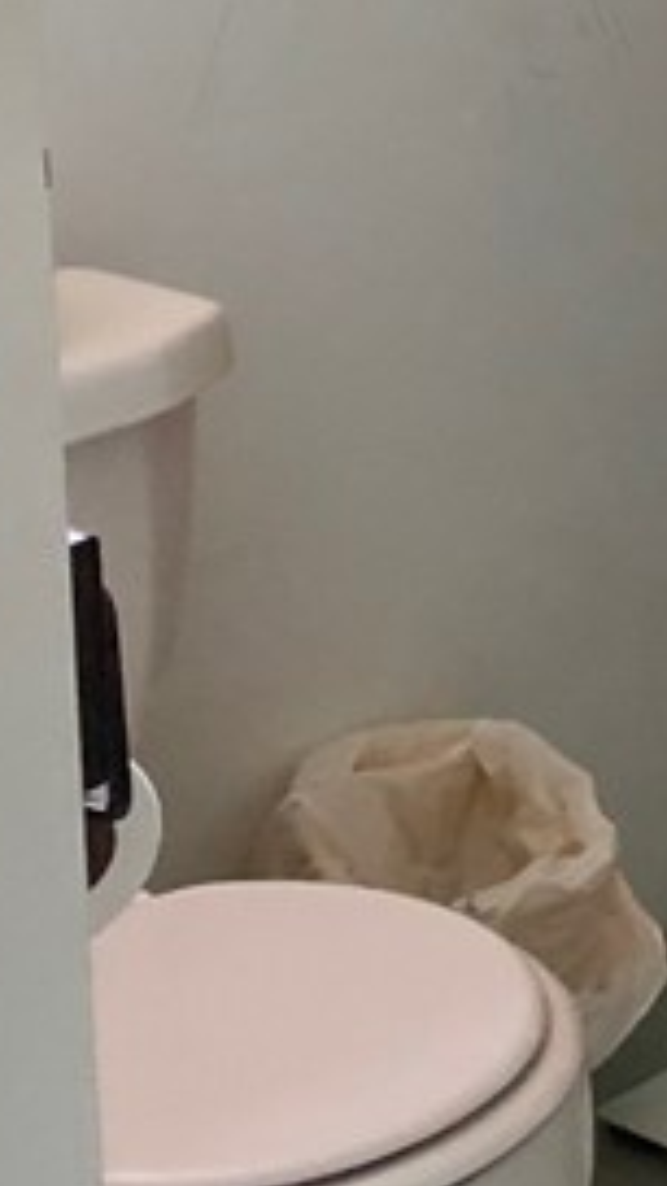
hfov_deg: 8.9
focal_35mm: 115
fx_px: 3616
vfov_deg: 17.4
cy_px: -375
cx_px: 1888
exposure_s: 1/13
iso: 100
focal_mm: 3.99
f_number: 1.8
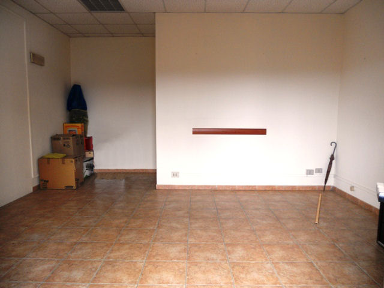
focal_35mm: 27
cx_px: 192
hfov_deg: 65.3
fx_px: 300
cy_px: 144
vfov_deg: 51.4
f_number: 3.2
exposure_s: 1/40
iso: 80
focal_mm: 4.9
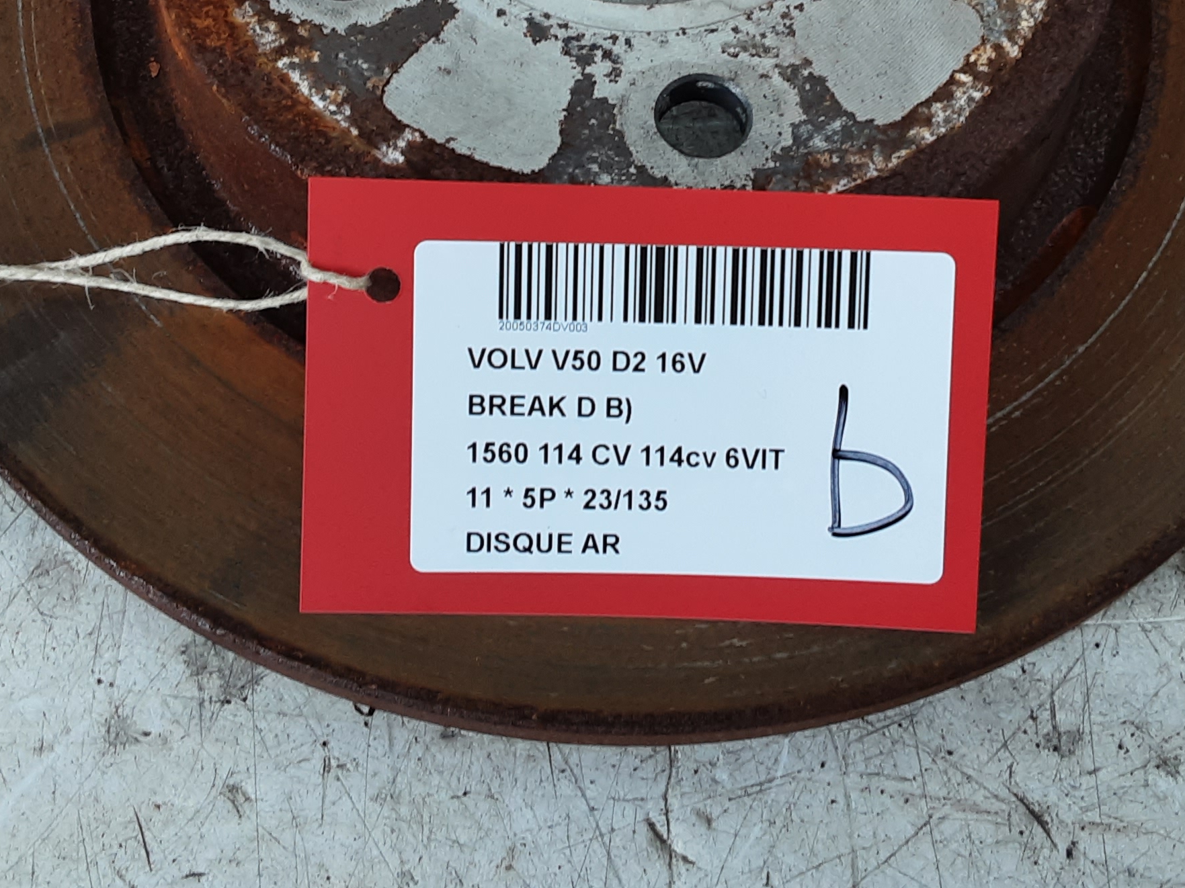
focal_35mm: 50
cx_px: 589
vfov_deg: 28.3
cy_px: 145
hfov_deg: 38.2
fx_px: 1712
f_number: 1.9
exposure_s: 1/50
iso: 50
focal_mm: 2.91
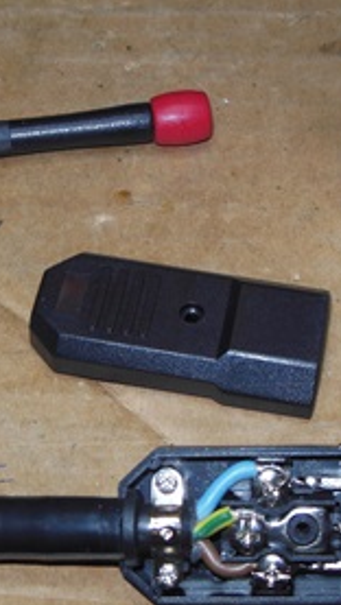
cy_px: 290
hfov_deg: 18.0
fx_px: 1076
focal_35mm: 67
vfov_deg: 31.4
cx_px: 162
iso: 125
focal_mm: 6.8
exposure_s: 1/30
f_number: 7.2
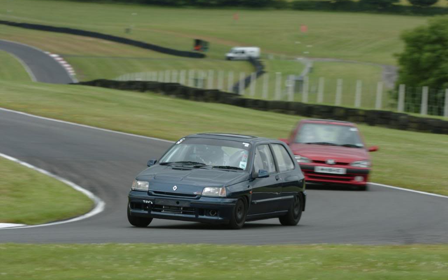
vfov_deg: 4.1
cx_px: 224
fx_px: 3920
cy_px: 137
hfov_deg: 6.5
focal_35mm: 321
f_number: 6.3
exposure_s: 1/100
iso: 200
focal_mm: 210
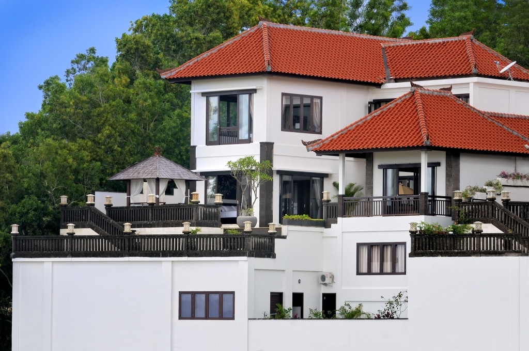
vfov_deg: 7.6
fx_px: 2642
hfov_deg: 11.4
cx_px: 264
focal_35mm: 180
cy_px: 176
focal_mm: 120
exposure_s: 1/100
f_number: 8
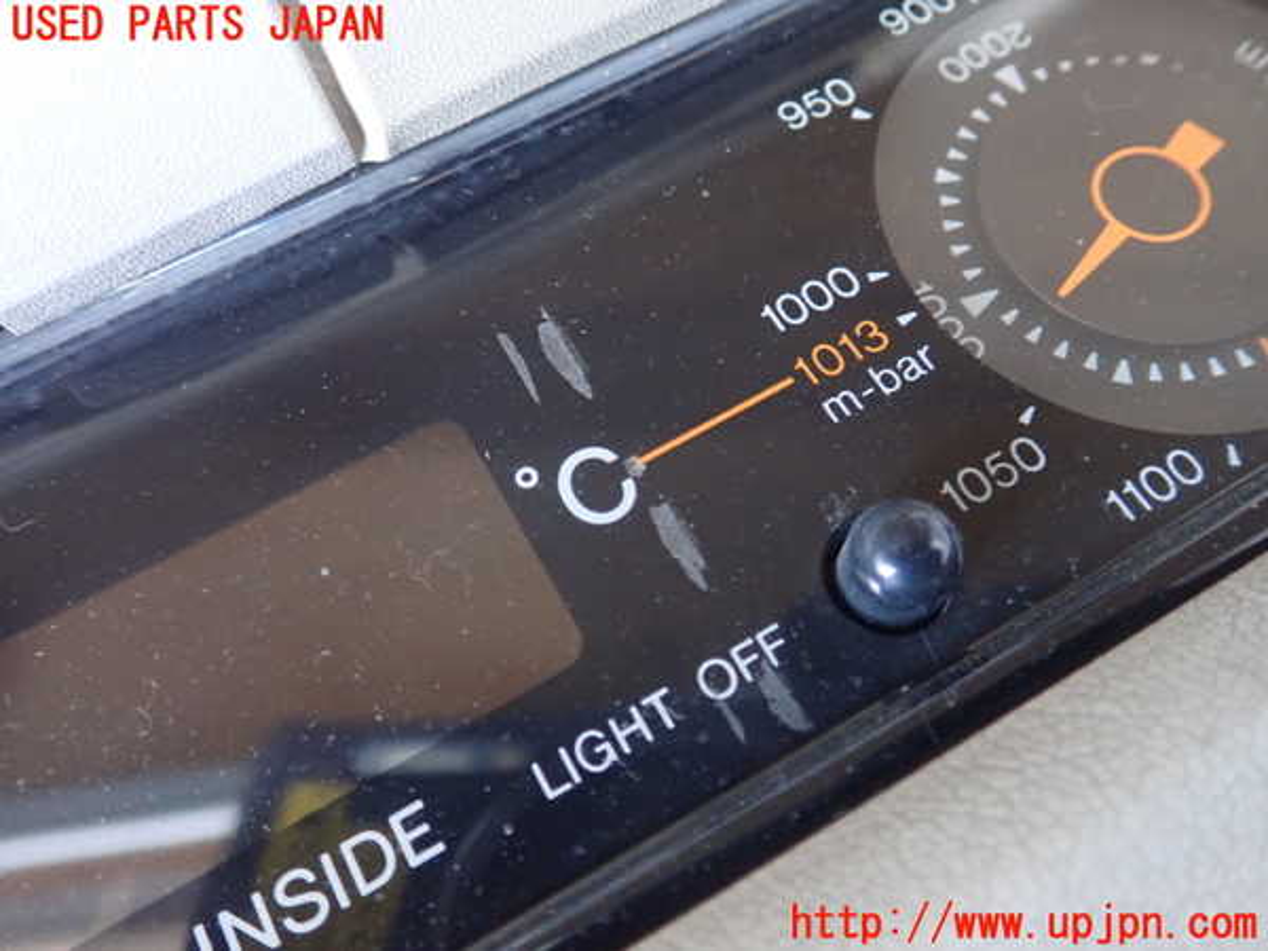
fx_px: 1099
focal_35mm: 30
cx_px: 634
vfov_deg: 46.8
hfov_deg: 60.0
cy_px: 476
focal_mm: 5.5
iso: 800
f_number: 2.3
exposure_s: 1/30
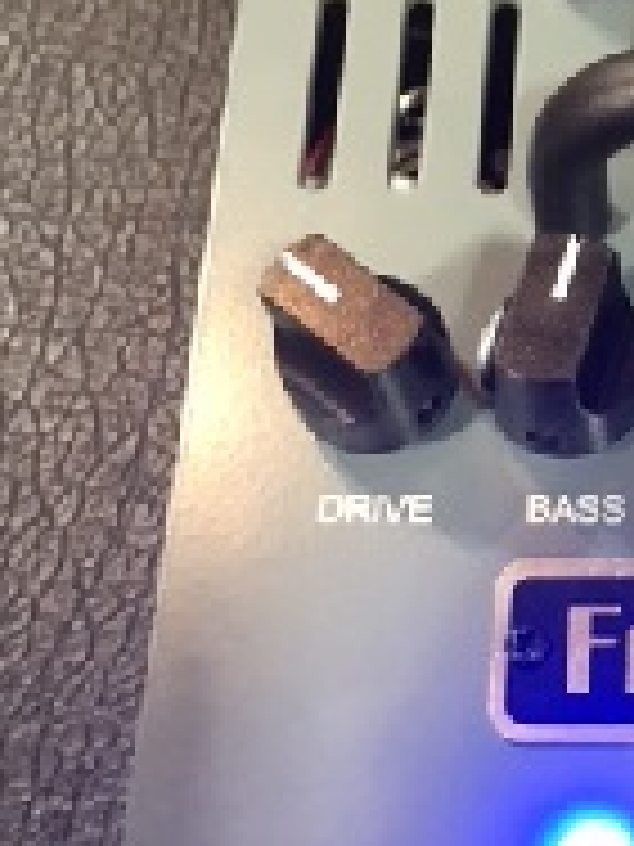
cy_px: 522
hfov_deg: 20.1
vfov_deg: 28.1
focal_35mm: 69
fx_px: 1685
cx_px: 751
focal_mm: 4.15
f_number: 2.2
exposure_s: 1/30
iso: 125
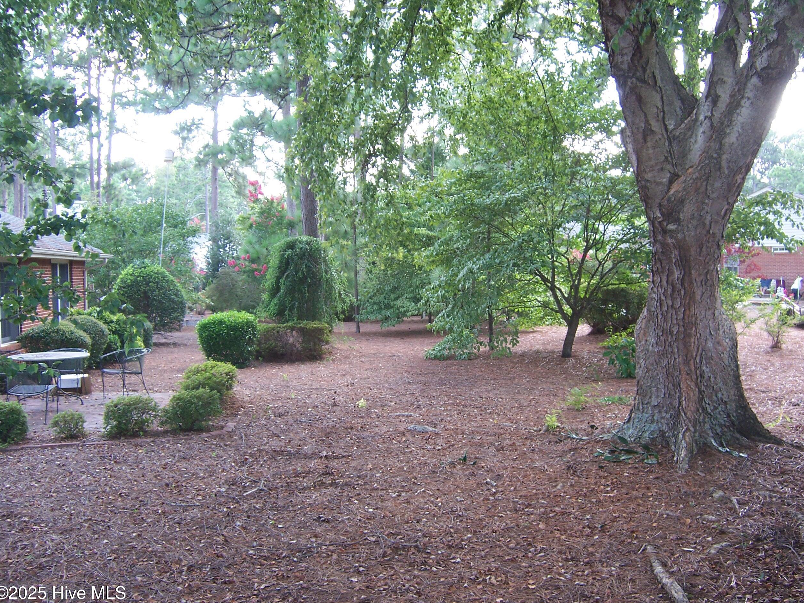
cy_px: 310
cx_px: 408
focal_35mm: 34
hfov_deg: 54.0
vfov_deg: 41.8
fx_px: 790
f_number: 3.4
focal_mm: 5.5
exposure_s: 1/30
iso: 80
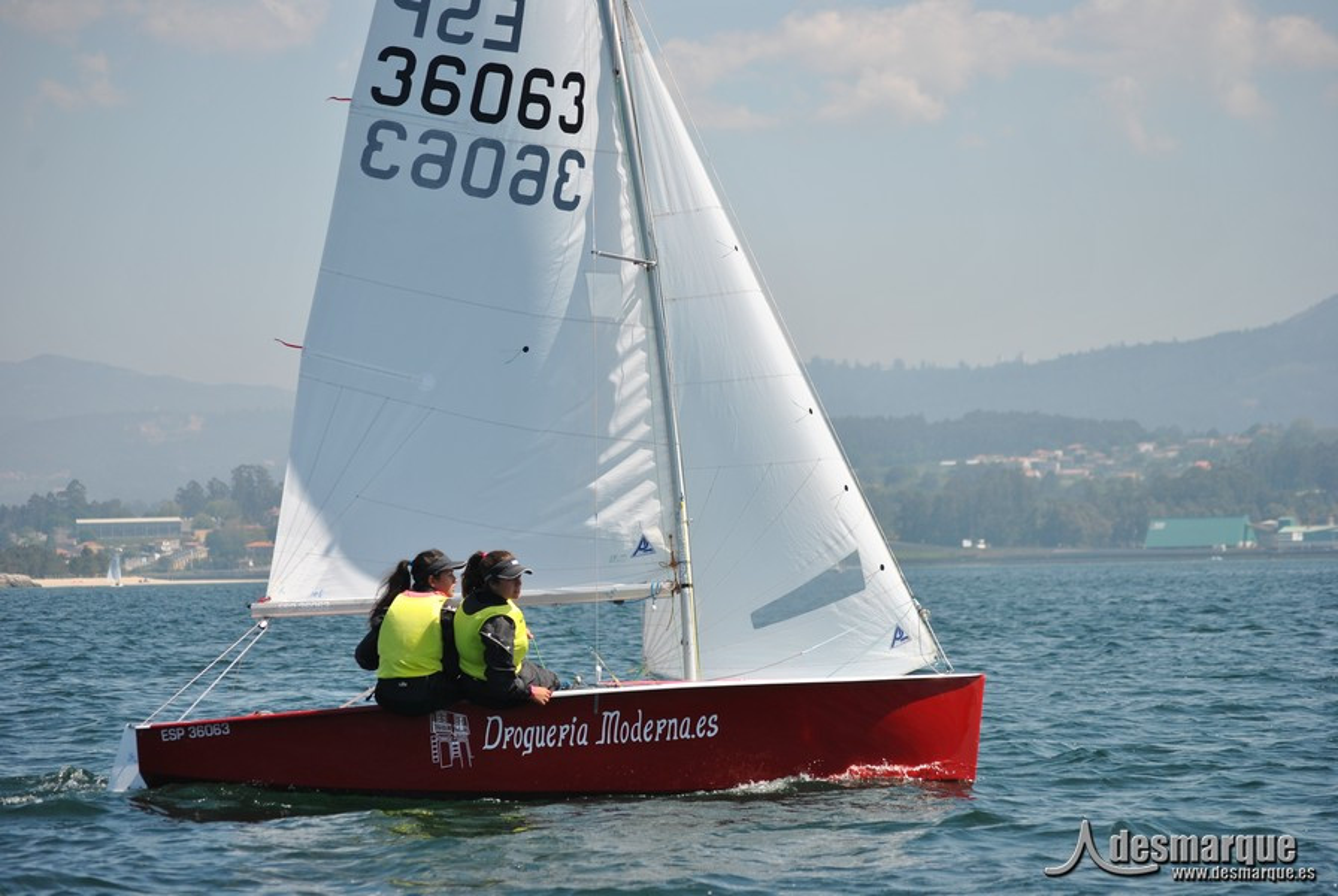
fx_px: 5136
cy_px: 448
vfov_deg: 10.0
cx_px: 669
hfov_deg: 14.8
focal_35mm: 138
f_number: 5.6
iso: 100
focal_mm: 92
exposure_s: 1/500
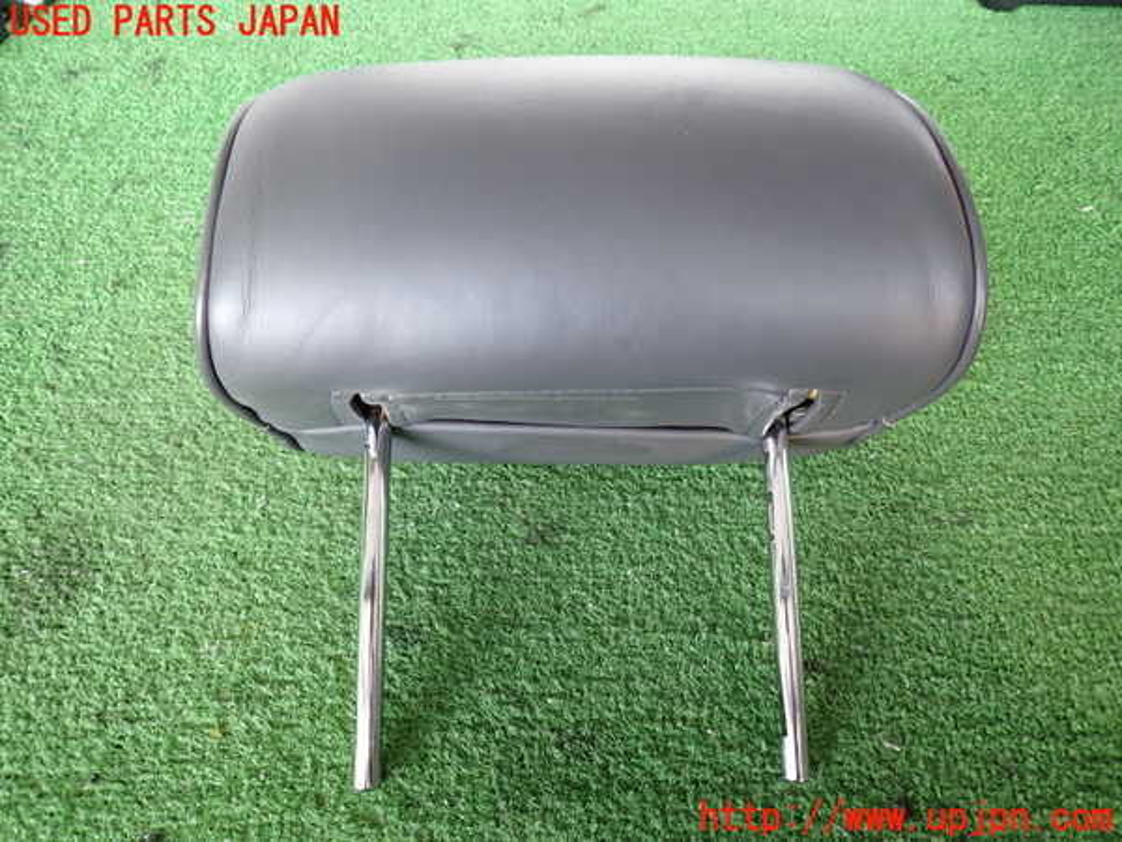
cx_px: 561
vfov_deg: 54.9
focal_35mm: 25
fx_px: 810
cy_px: 421
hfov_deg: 69.4
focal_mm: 4.5
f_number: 2
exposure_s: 1/40
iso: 200
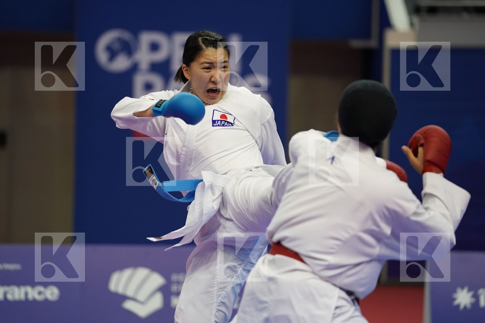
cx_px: 242
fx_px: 2398
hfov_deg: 11.5
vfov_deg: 7.7
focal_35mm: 178
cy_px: 162
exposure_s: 1/1000
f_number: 2.8
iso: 4000
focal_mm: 178
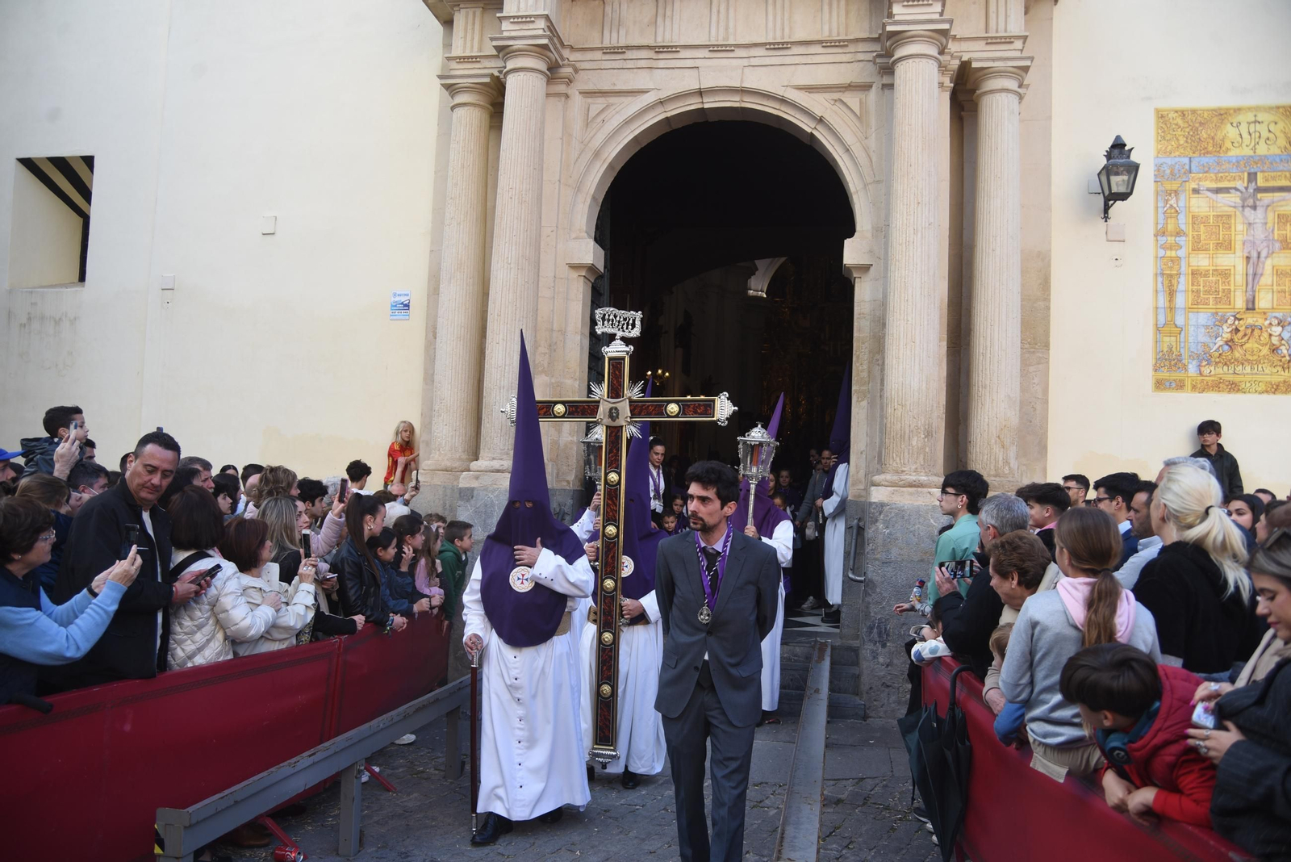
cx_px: 646
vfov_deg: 45.0
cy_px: 431
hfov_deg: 63.6
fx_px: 1040
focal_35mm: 29
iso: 250
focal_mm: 29
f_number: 5.6
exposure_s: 1/160
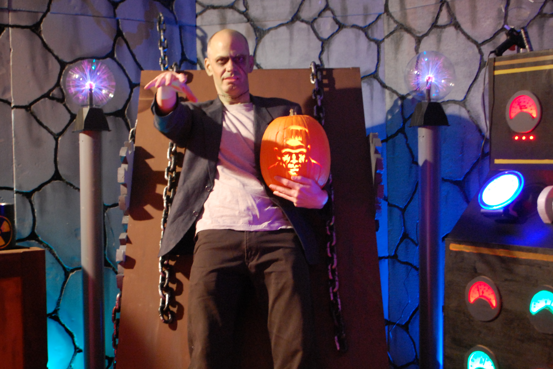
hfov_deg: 37.2
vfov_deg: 25.3
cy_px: 182
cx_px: 273
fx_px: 822
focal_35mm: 54
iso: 1600
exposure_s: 1
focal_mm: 35
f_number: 5.3
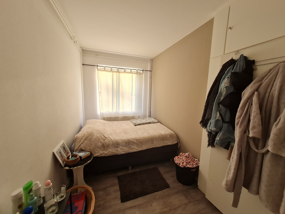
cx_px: 142
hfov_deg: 106.2
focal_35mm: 13
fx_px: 107
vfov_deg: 89.9
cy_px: 107
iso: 125
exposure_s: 1/50
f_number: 2.2
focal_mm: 1.74
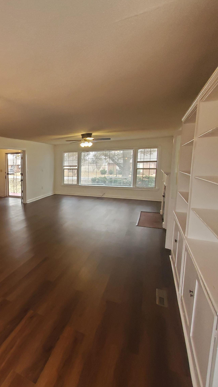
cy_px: 193
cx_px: 7
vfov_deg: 89.6
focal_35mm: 19
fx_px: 195
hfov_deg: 49.3
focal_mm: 1.8
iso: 250
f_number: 2.2
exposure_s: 1/60
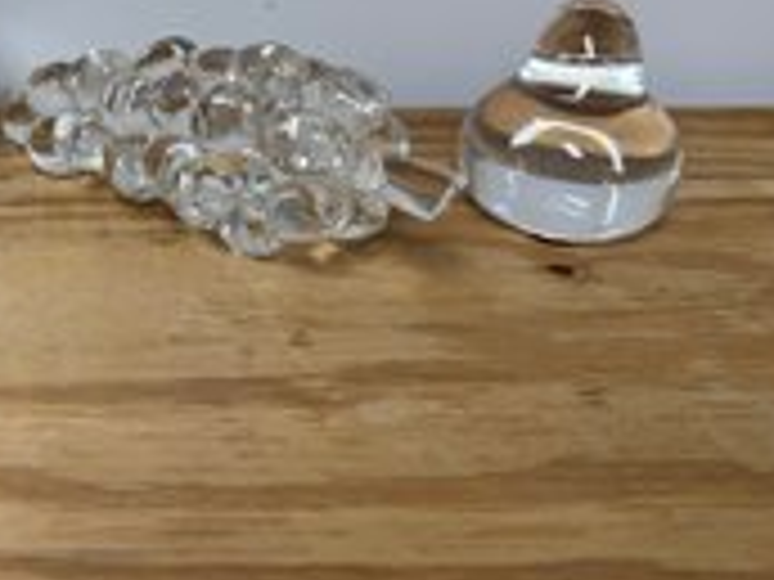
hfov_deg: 37.2
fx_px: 1073
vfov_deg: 30.0
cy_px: 187
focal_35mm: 48
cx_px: 83
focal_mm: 6.76
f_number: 1.78
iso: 80
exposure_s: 1/100
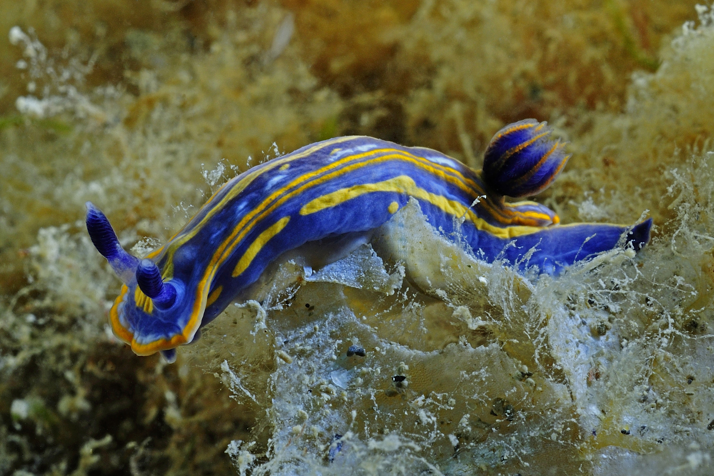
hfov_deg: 33.4
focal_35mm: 60
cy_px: 238
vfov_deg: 22.6
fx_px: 1190
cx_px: 357
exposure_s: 1/200
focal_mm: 40
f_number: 25
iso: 200
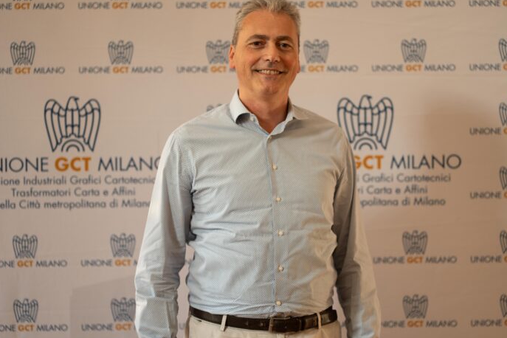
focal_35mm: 95
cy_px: 162
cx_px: 277
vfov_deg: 14.4
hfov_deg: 21.5
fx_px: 1338
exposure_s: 1/160
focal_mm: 85
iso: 500
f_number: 2
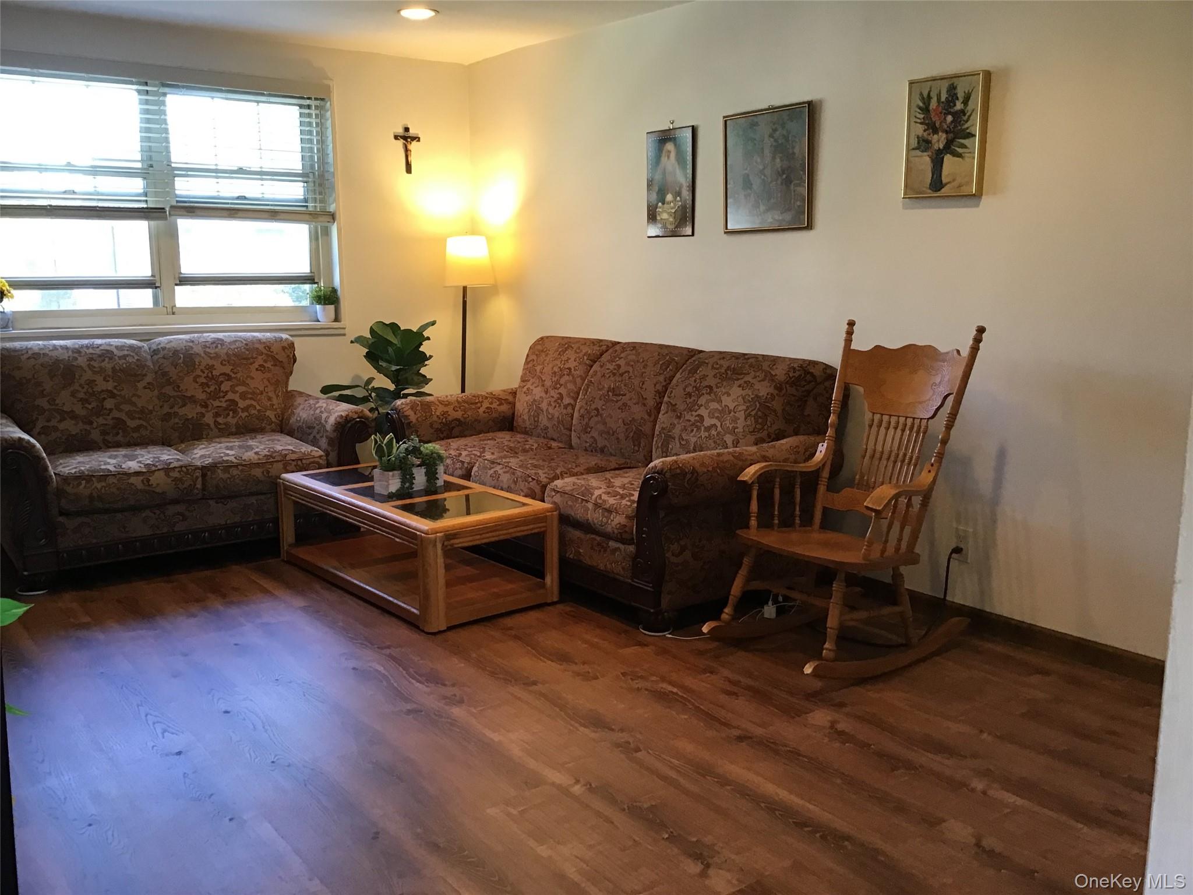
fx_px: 1068
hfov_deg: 58.4
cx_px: 596
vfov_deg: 45.4
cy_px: 448
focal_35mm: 31
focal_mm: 3.3
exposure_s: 1/30
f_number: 2.4
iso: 80
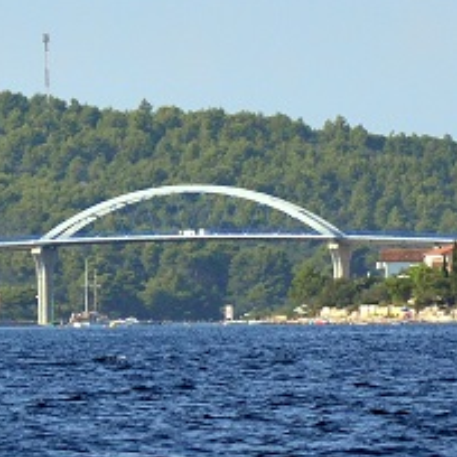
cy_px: 174
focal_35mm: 634
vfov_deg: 2.8
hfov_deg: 2.8
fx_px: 9470
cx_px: 675
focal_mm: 102
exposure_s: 1/4000
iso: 400
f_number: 4.5
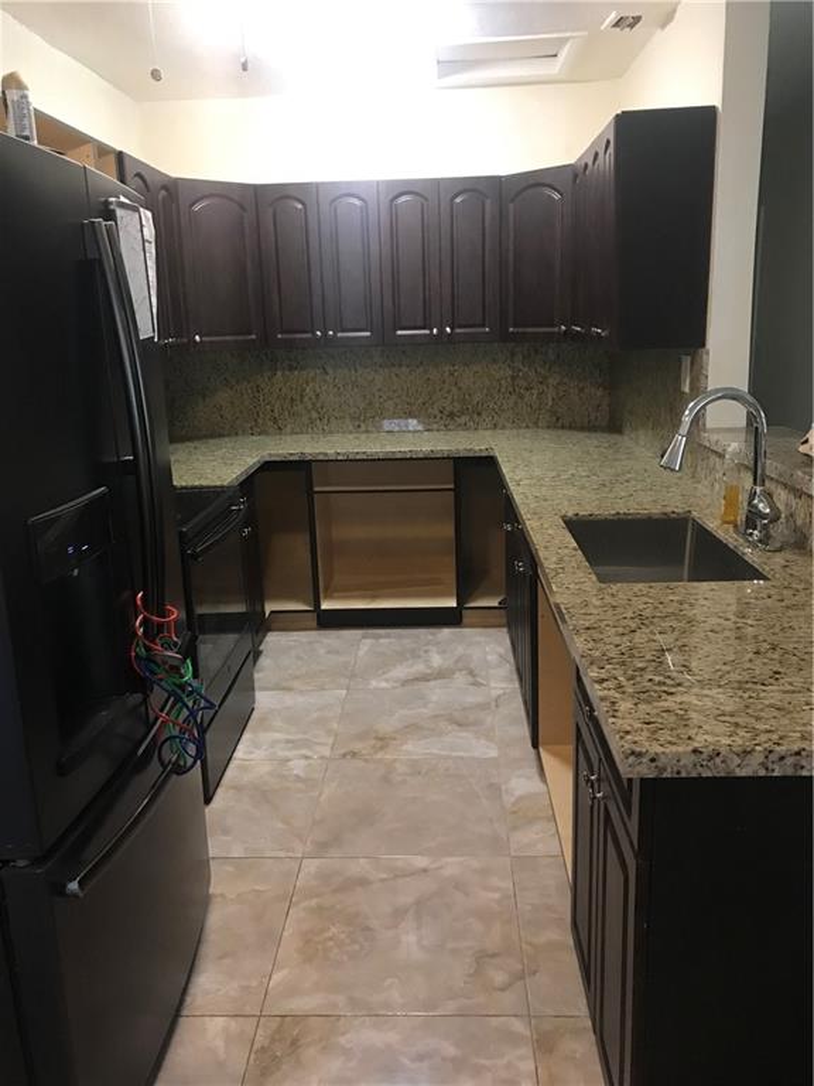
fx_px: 878
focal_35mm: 28
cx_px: 407
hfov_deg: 49.7
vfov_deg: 63.4
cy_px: 543
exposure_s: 1/13
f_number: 1.8
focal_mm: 3.99
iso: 100
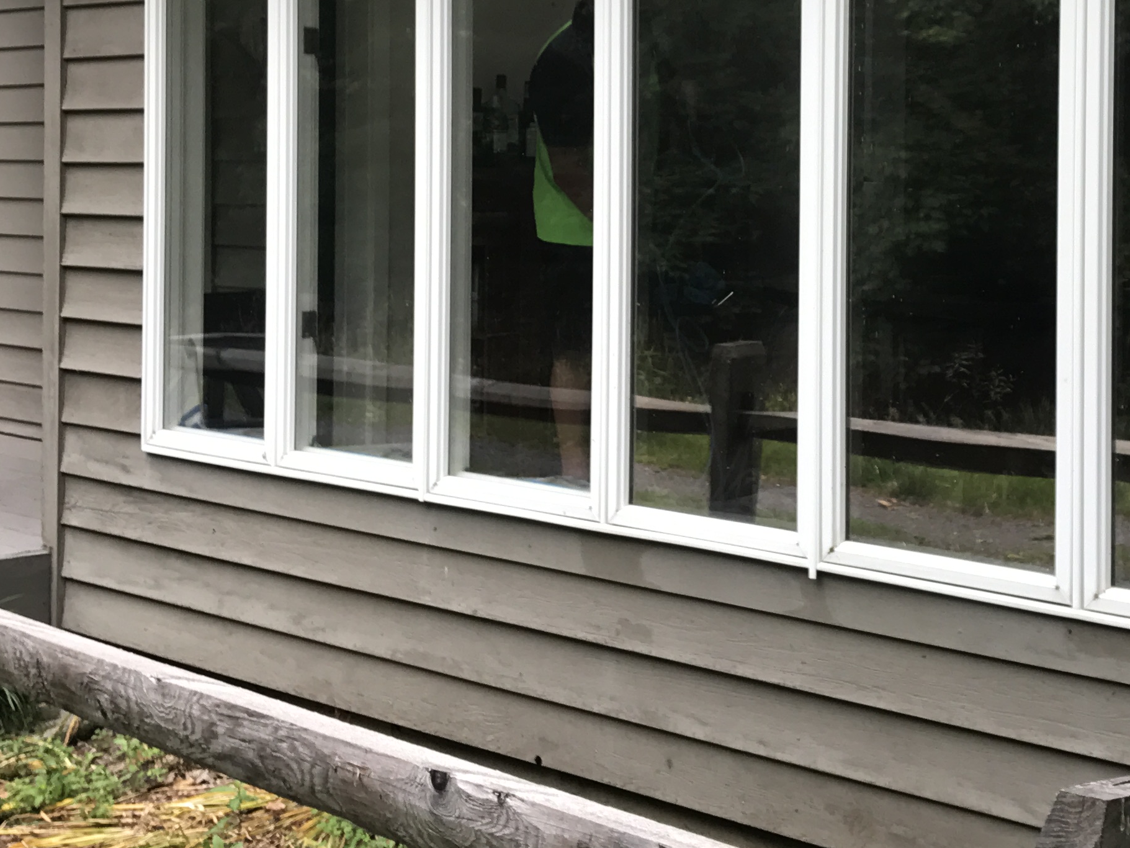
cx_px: 743
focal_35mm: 62
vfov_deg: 23.4
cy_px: 214
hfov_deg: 31.0
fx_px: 2024
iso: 25
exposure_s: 1/120
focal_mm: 3.99
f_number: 1.8
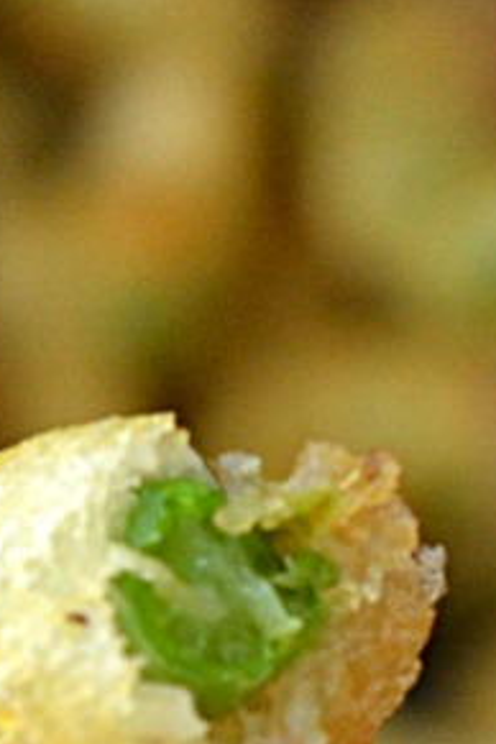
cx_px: 43
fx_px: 6386
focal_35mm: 309
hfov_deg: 4.4
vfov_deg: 6.7
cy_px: 527
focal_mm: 50
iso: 800
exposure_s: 1/160
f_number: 6.3
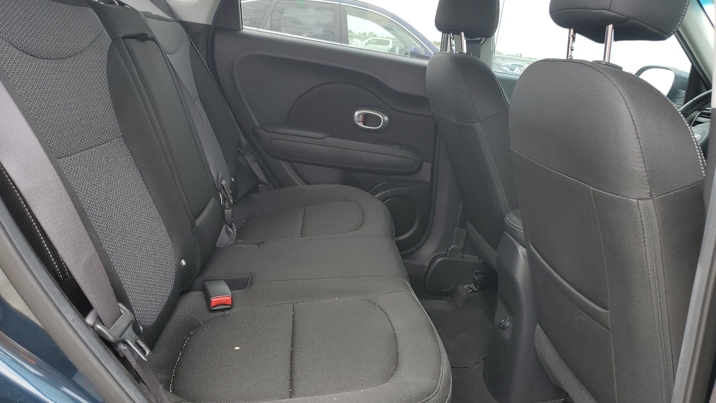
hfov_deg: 66.1
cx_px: 352
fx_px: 551
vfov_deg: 40.2
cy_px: 200
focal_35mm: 29
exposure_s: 1/278
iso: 50
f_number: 1.5
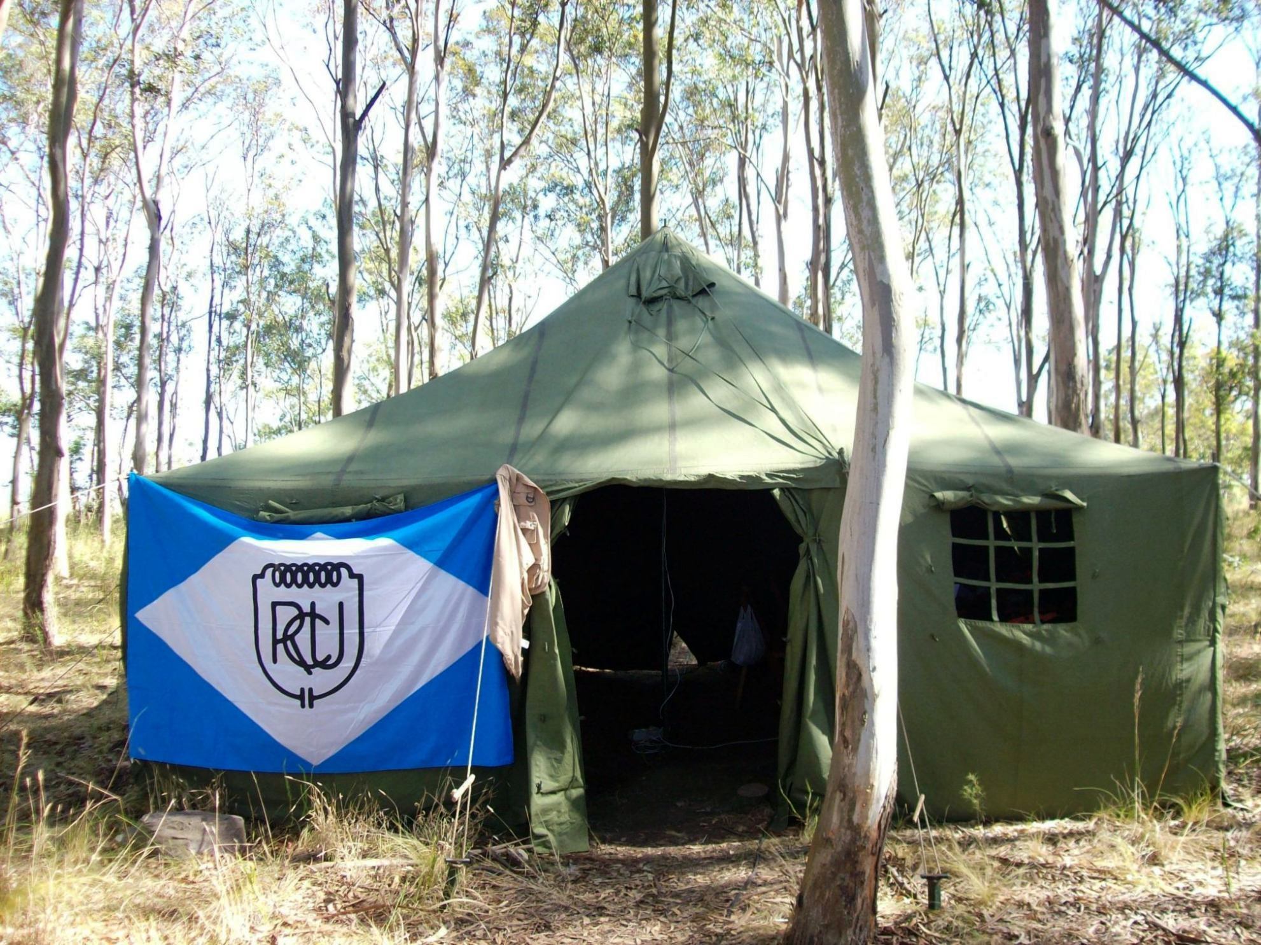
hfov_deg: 51.4
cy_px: 472
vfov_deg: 39.6
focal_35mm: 36
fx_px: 1311
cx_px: 630
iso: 80
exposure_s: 1/174
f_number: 2.7
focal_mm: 6
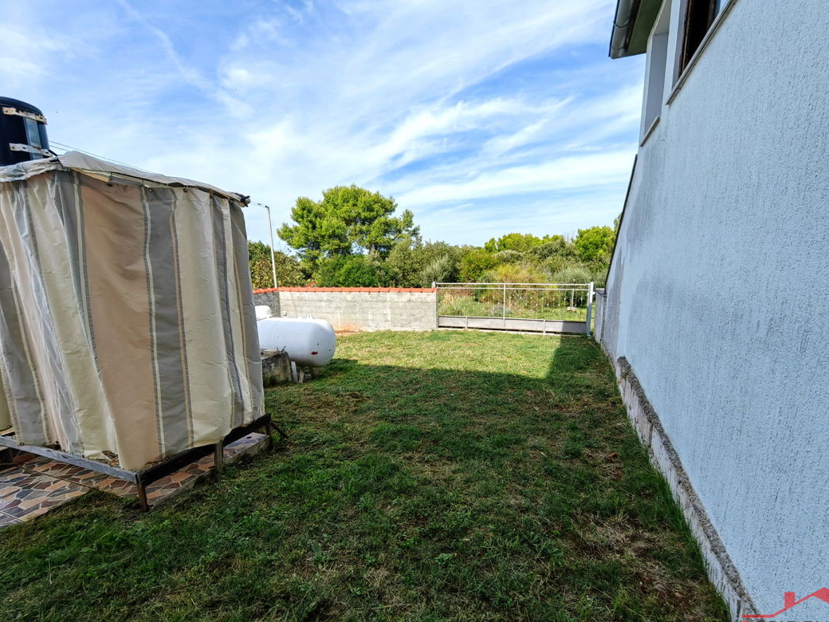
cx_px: 426
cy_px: 332
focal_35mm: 15
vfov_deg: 81.6
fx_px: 359
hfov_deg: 98.1
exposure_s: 1/1650
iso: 50
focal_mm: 1.76
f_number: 2.2
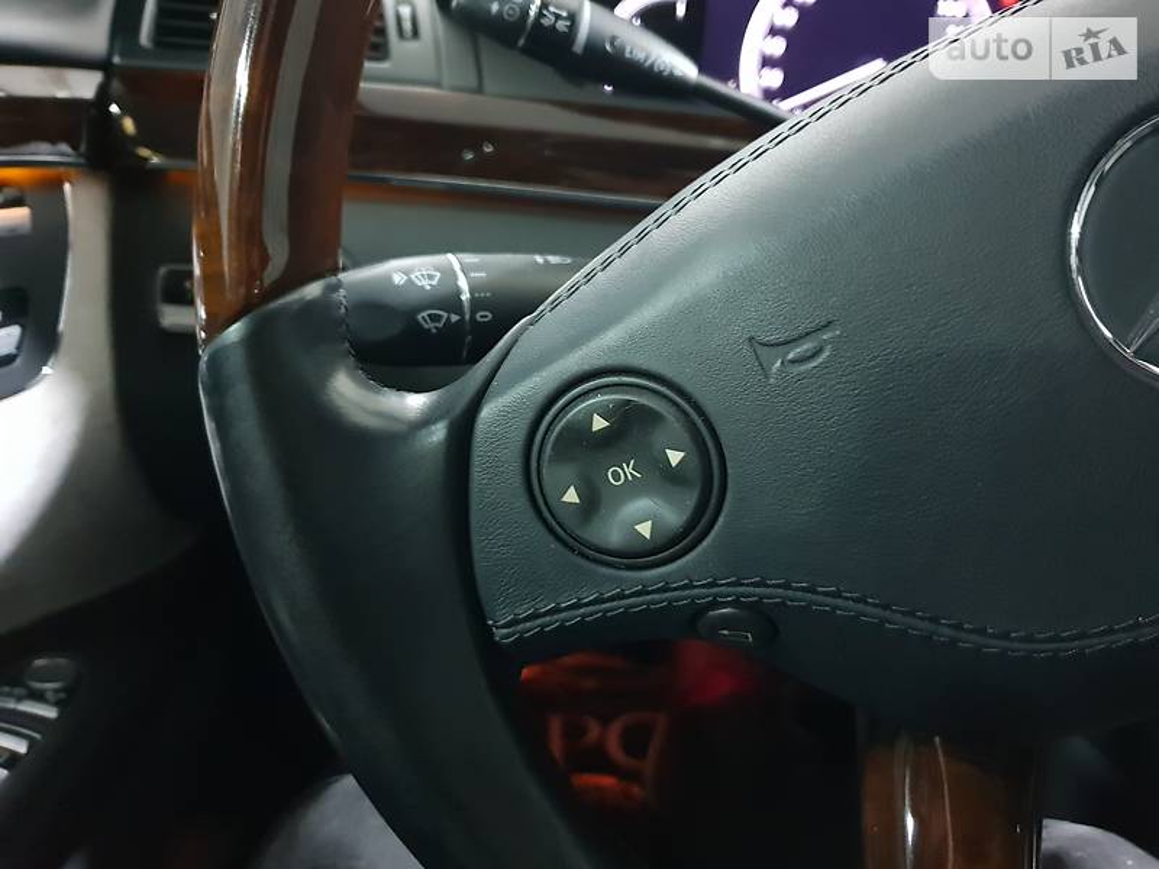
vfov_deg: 53.1
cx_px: 580
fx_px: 871
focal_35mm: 26
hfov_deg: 67.3
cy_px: 434
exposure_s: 1/10
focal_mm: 4.3
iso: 640
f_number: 1.5
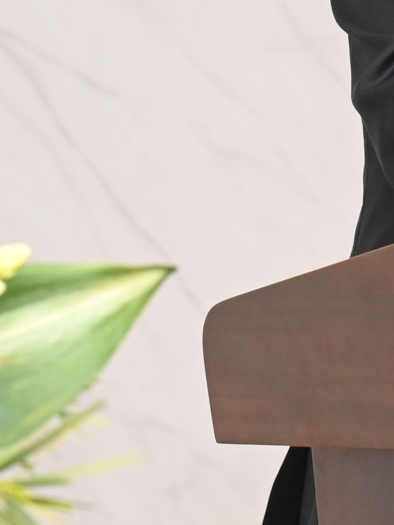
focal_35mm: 358
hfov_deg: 4.1
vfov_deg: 5.5
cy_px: -136
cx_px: 771
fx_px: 5433
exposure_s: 1/250
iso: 3200
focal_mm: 92
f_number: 6.3
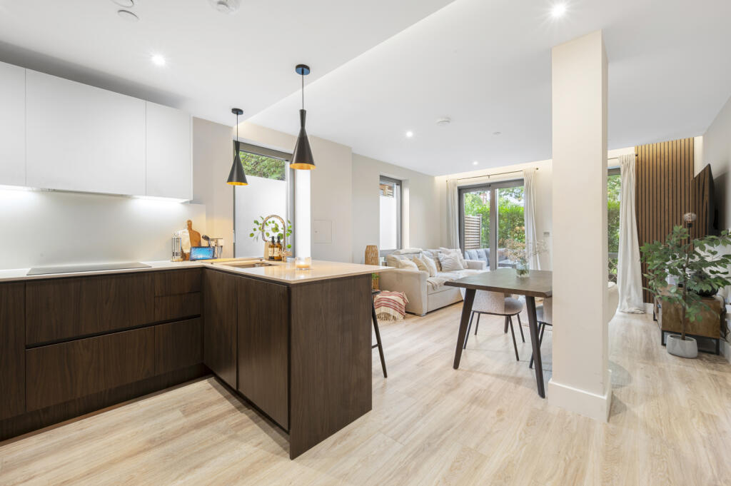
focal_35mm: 14
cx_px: 366
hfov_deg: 104.3
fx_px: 284
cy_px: 243
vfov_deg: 81.1
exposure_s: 2
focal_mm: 14
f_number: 16
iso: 200
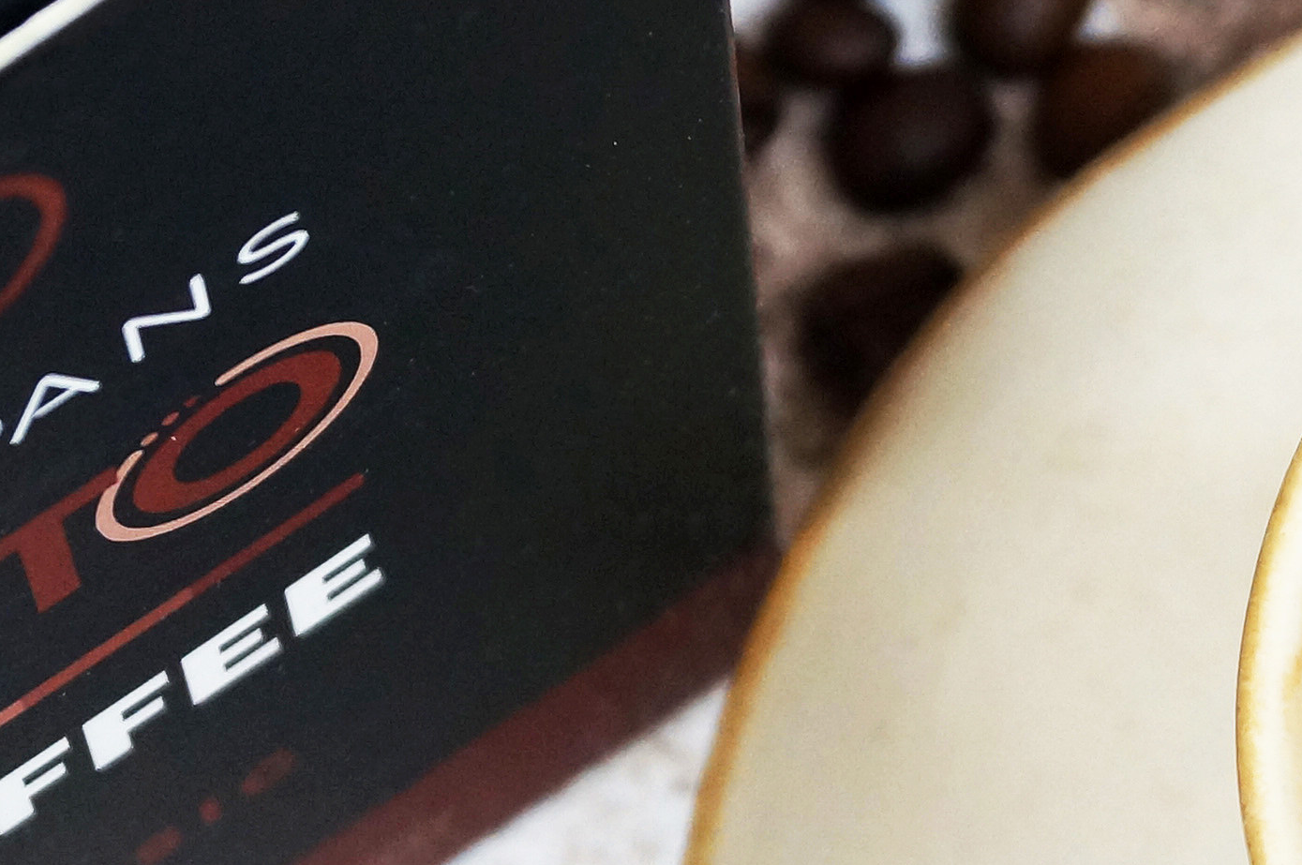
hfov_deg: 7.0
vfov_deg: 4.7
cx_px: 1259
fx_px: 10541
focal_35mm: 292
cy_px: 635
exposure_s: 1/100
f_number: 5.6
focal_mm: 55
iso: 640
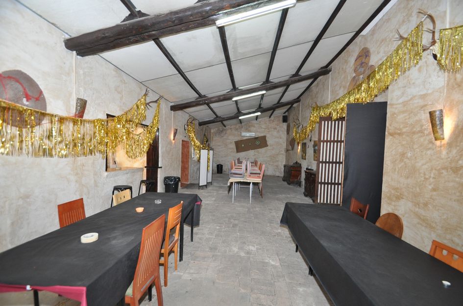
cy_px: 153
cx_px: 232
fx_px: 192
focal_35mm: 15
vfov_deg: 77.0
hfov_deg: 100.5
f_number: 4
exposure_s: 1/60
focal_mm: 10
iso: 800
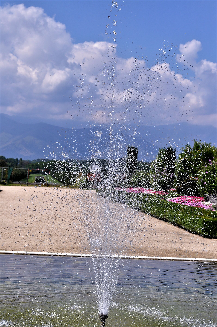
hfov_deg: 18.1
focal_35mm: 75
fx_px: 680
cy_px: 164
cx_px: 108
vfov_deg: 27.0
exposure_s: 1/2000
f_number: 6.7
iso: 400
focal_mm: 50
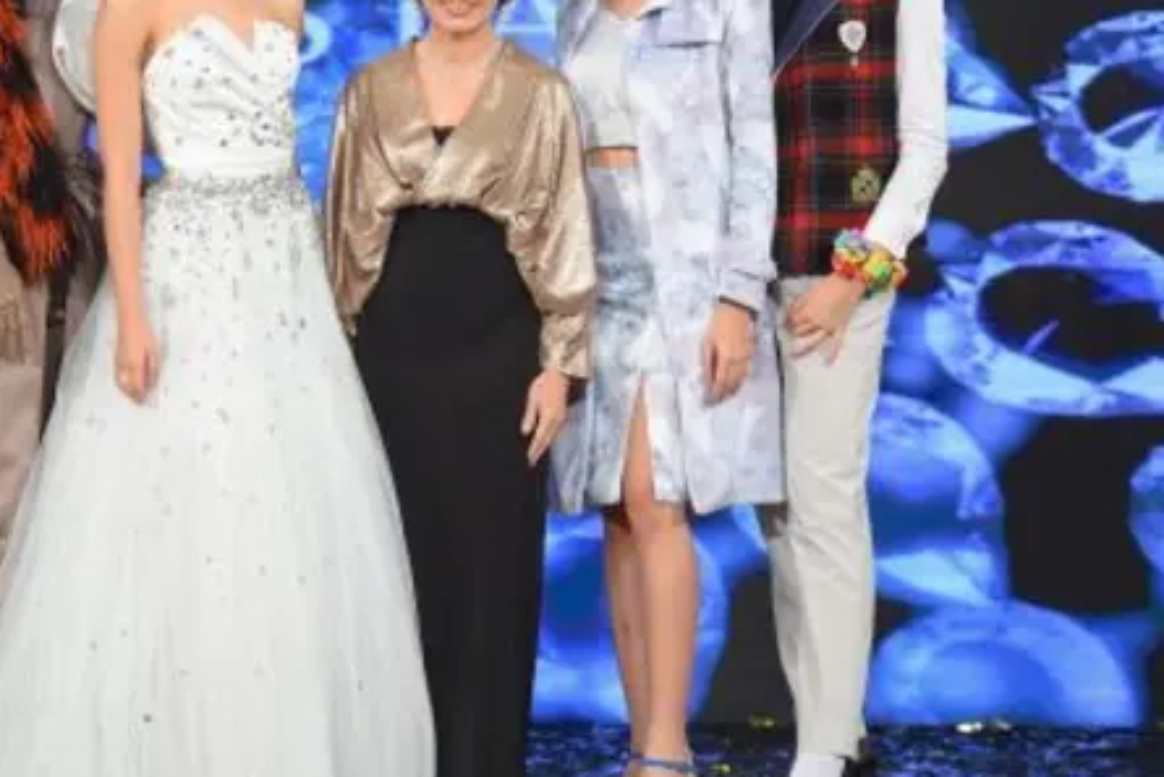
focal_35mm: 219
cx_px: 301
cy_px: 283
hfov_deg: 9.4
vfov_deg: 6.3
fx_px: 7083
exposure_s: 1/250
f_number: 4.5
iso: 800
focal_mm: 125
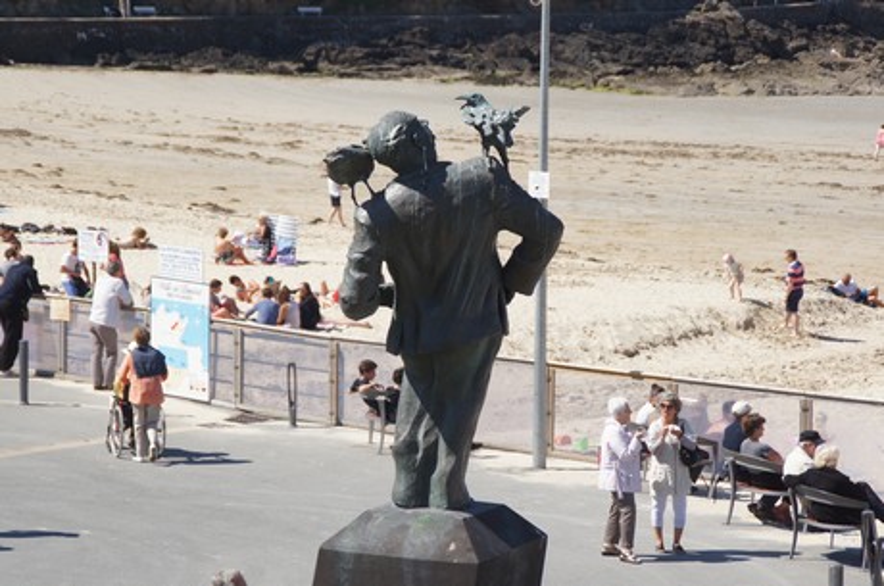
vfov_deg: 9.1
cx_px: 442
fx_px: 3677
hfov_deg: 13.7
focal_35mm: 150
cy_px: 293
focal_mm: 100
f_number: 6.3
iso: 100
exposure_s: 1/320
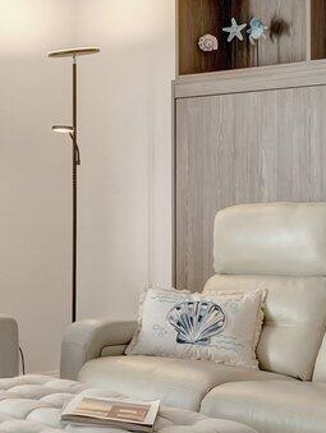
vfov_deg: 22.4
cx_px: -174
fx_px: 1090
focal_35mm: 87
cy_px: 160
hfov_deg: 15.6
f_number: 8
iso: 400
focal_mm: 15
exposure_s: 1/10
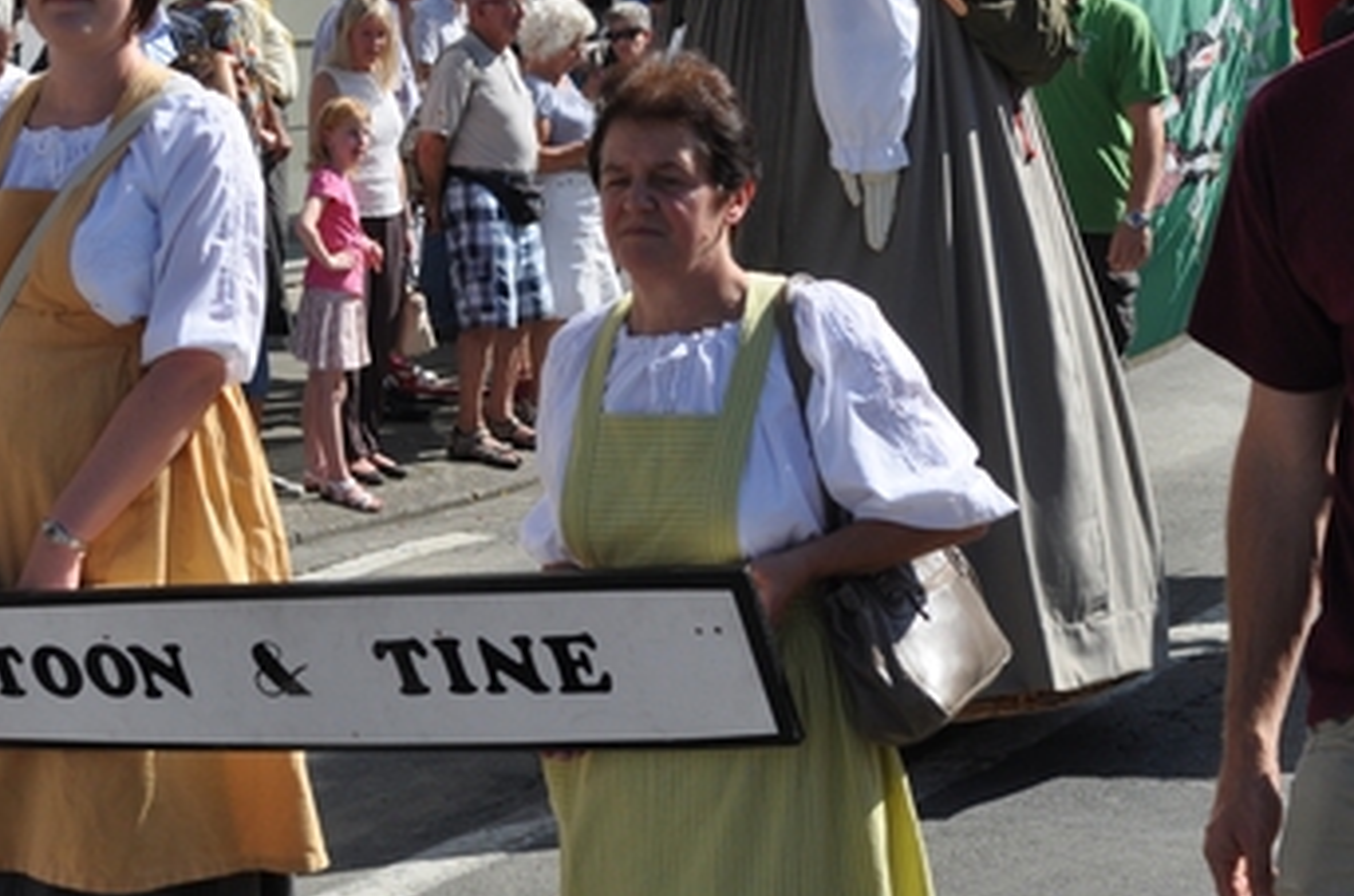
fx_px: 3152
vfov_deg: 16.1
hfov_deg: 24.1
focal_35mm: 84
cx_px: 446
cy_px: 257
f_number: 6.3
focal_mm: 32
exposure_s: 1/1600
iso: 400
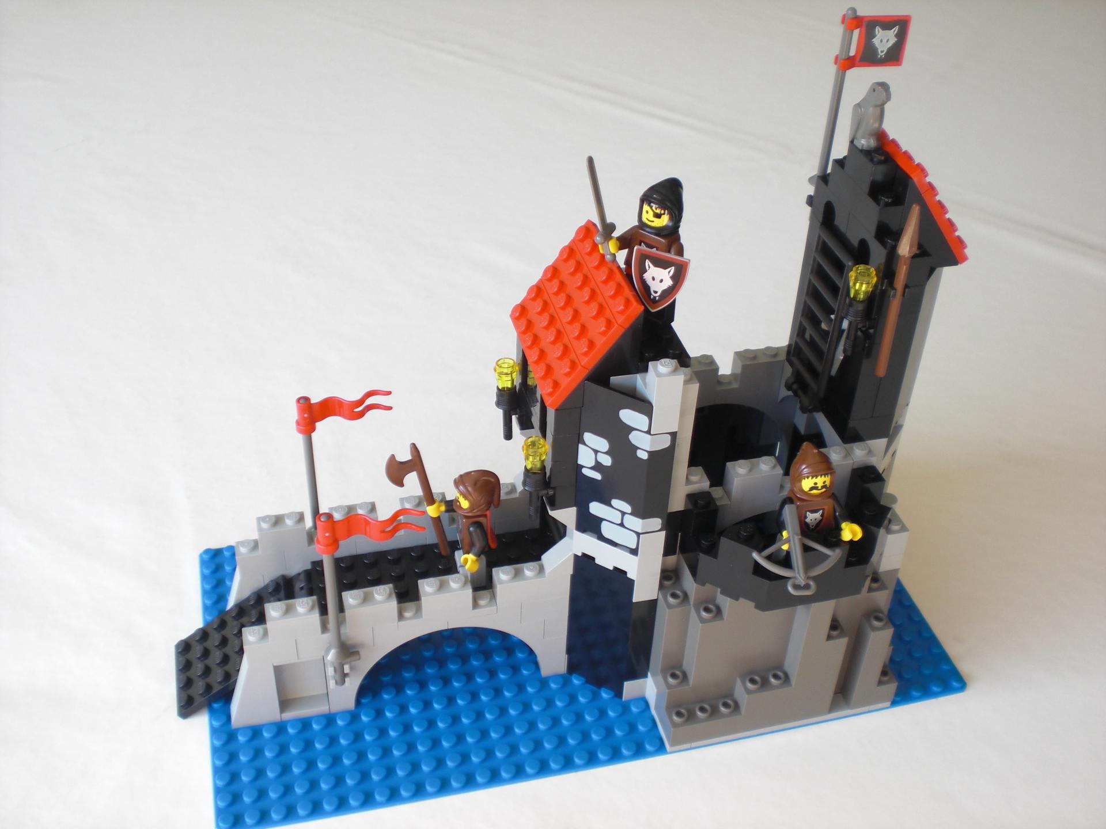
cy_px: 414
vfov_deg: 37.7
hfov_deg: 49.0
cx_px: 553
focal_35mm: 38
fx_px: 1214
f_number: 3.1
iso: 64
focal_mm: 6.3
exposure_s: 1/25
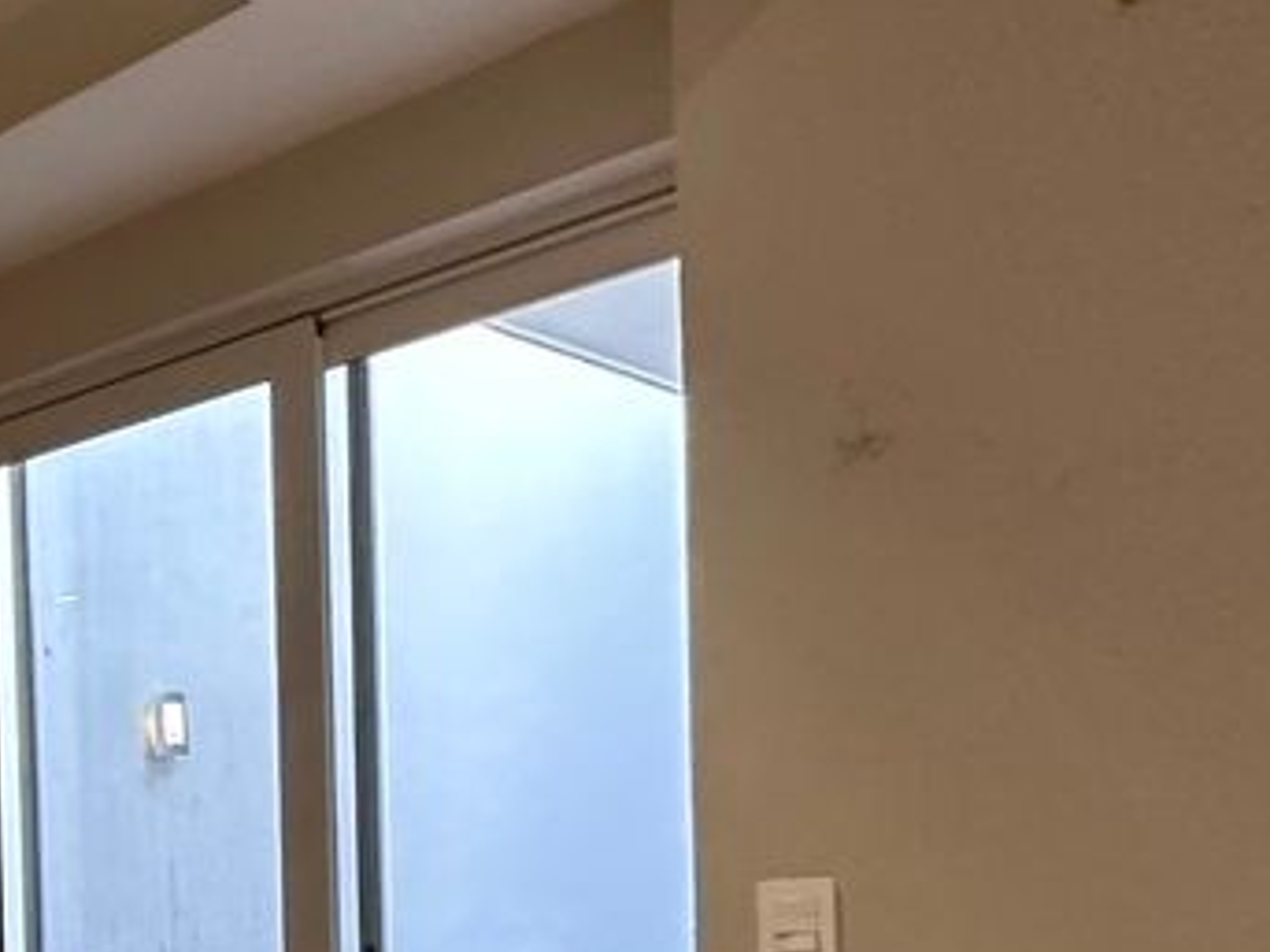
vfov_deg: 27.5
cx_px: -596
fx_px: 1797
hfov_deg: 27.7
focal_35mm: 49
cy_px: 1008
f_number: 2.2
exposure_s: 1/60
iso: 500
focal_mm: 2.22
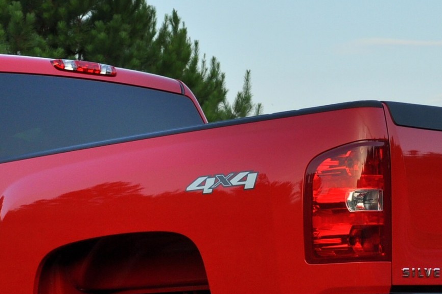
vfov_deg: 10.5
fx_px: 1595
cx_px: 115
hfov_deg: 15.7
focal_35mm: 130
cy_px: 243
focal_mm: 30
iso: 200
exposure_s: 1/160
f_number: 6.3
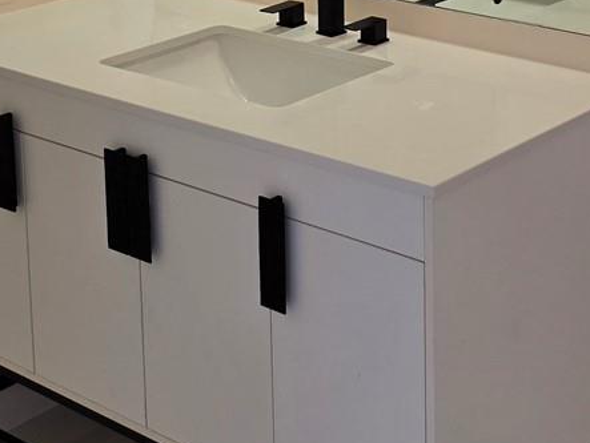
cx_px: 384
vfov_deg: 16.9
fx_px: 1416
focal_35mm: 83
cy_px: -102
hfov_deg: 23.5
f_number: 1.7
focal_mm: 6.25
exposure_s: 1/120
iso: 125
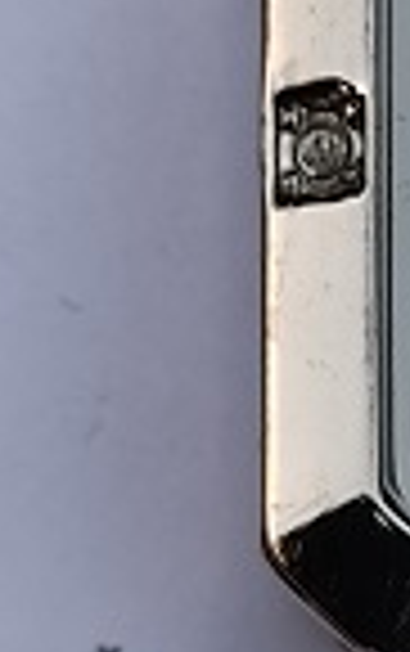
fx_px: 3387
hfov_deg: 6.7
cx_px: 770
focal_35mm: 190
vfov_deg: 11.0
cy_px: 126
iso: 113
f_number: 1.79
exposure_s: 1/50
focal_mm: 4.74
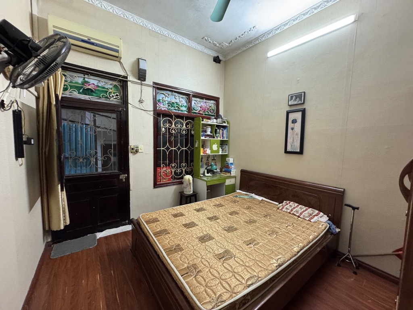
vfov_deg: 85.7
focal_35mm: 14
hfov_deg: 102.1
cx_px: 206
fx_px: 167
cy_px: 155
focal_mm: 2.22
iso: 500
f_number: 2.2
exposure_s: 1/50
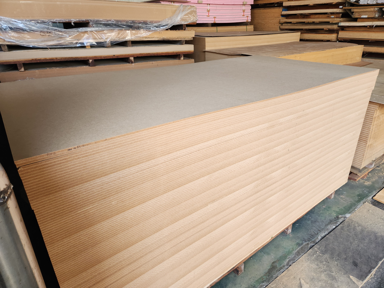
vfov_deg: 58.9
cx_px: 192
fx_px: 255
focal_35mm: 23
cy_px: 144
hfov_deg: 73.9
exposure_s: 1/180
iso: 160
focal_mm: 5.4
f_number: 1.8
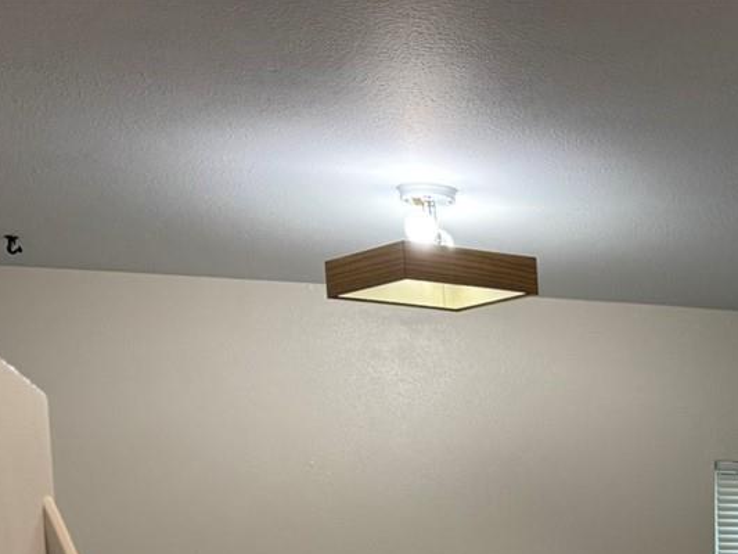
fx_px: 1535
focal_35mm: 72
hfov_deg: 24.8
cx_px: 854
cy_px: 827
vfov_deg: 18.2
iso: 125
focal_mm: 6.76
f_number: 1.78
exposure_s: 1/120
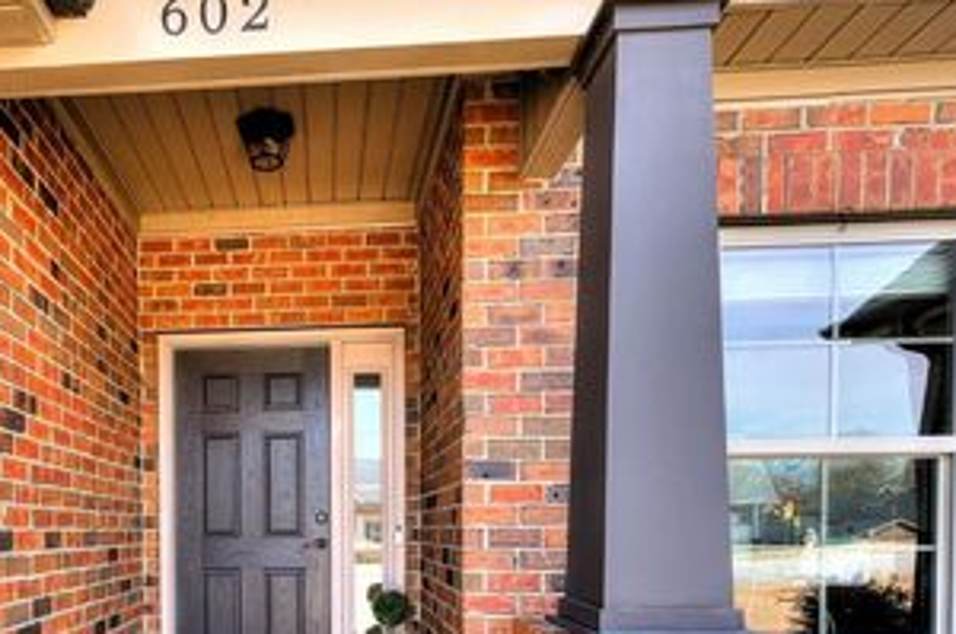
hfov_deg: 68.2
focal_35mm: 25
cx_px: 271
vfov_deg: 47.7
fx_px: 663
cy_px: 526
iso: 400
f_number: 11
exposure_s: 1/60
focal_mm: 15
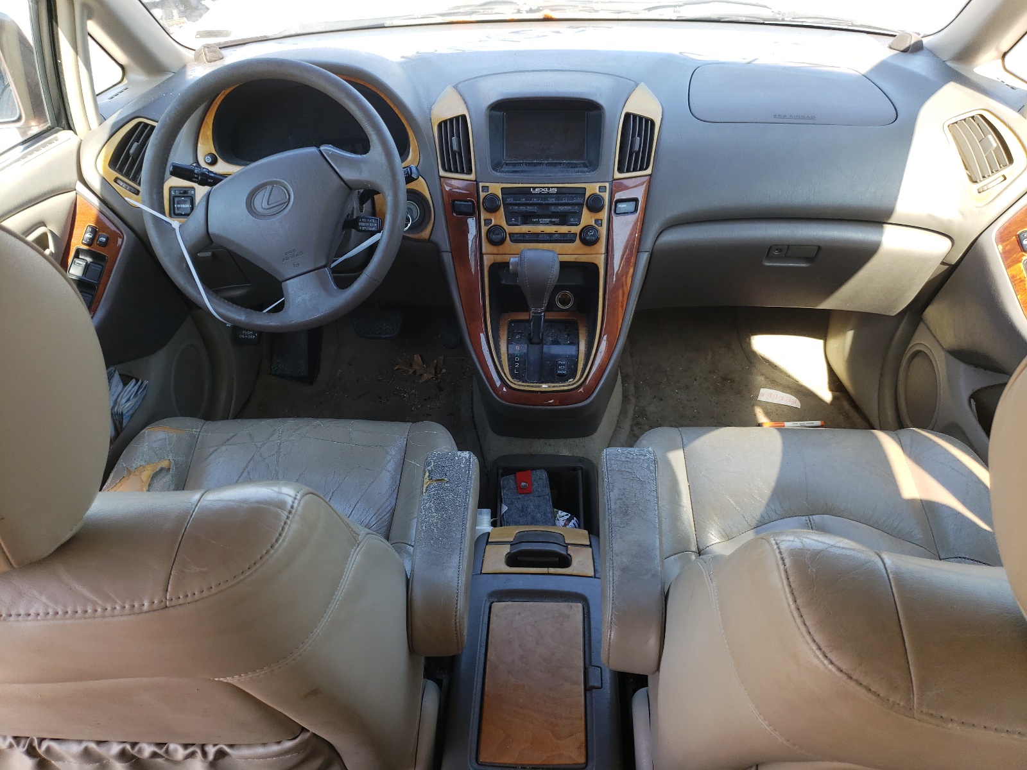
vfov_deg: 53.1
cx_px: 514
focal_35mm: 26
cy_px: 385
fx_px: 771
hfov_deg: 67.3
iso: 50
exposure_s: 1/196
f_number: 1.5
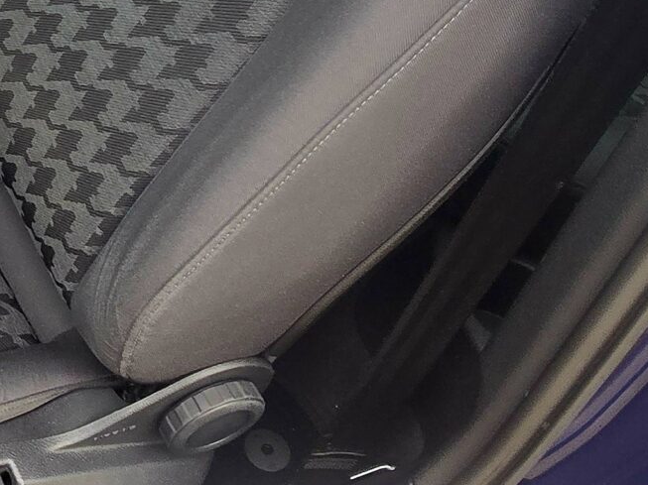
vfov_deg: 26.9
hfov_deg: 30.0
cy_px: -7
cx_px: -192
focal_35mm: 51
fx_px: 954
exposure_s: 1/114
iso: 50
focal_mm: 2.2
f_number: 2.2
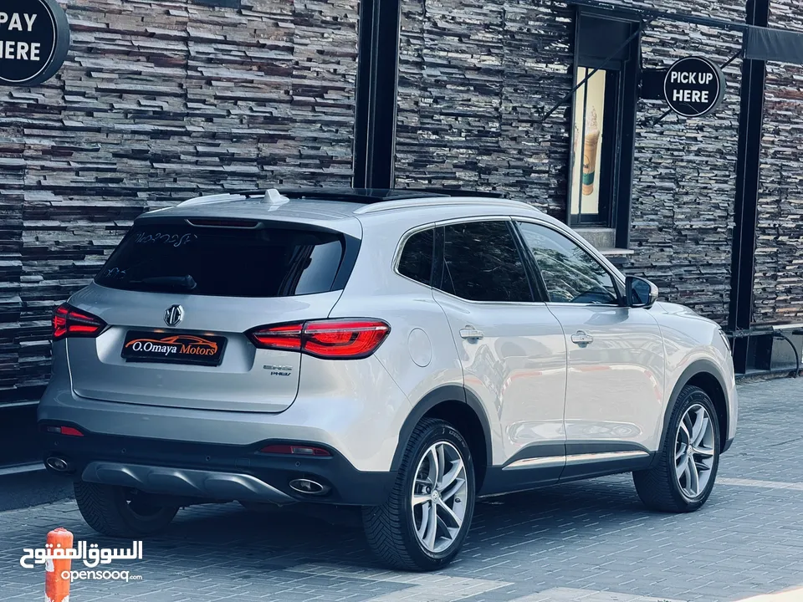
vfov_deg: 12.3
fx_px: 2784
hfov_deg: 16.4
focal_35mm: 120
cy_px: 301
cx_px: 402
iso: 50
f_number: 2.8
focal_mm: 15.66
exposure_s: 1/233
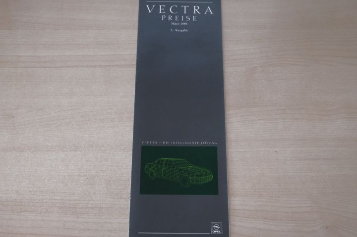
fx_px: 426
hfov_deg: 45.5
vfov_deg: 31.1
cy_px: 118
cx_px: 178
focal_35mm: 43
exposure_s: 1/30
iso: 6400
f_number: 7.1
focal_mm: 28.9
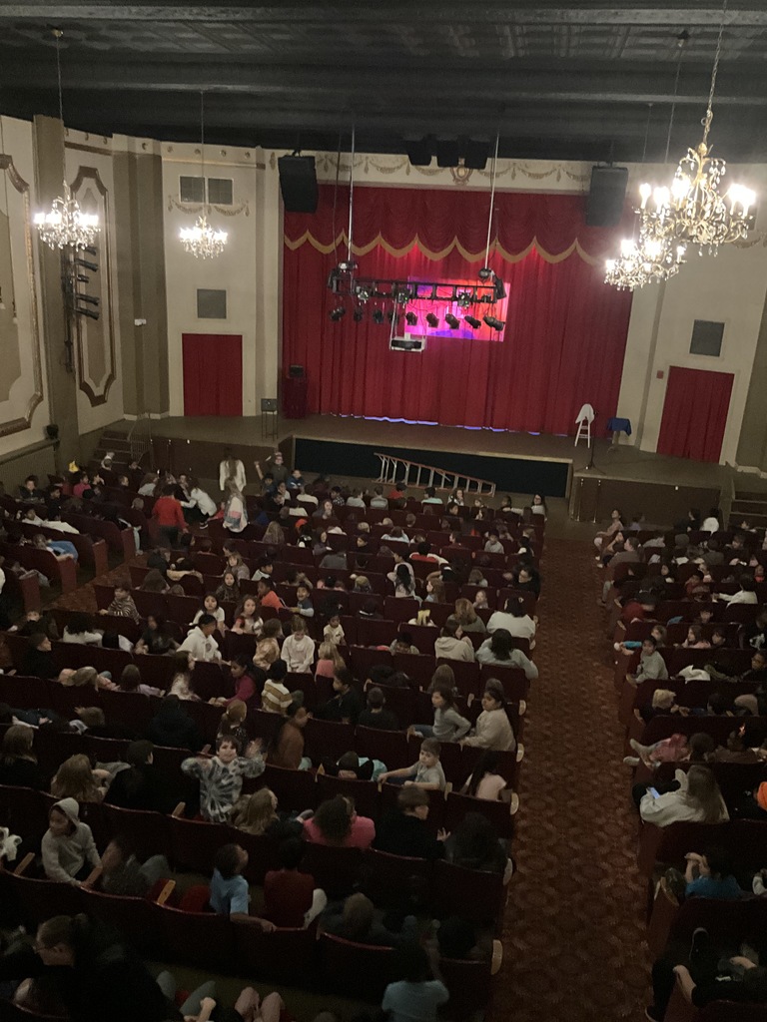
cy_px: 511
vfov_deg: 61.7
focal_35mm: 29
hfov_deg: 48.2
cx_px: 384
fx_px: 857
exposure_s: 1/15
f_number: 1.8
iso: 1000
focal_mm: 3
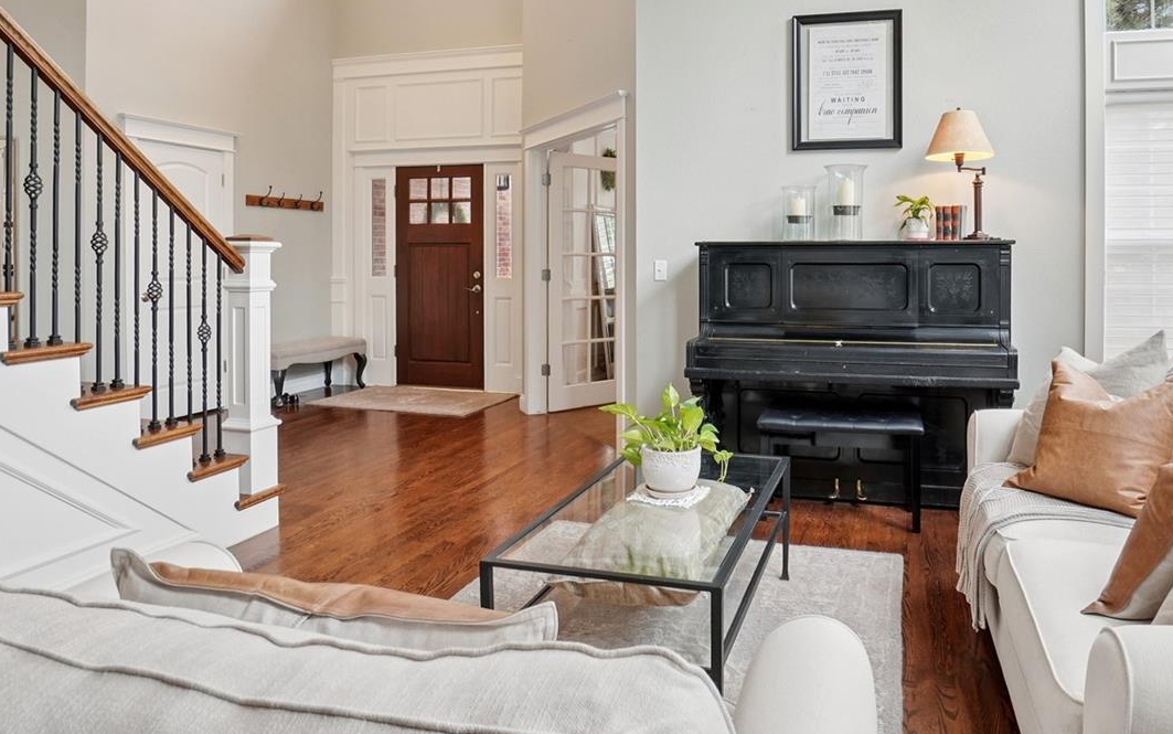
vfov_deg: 52.3
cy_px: 260
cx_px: 691
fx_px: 735
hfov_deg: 76.5
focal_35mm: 23
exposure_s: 1/40
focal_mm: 10
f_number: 8
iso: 400
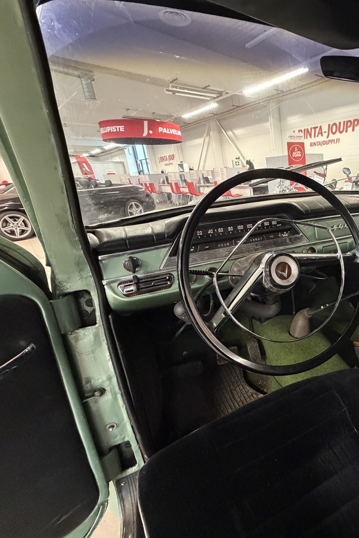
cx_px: 335
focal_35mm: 20
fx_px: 299
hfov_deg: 52.8
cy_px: 271
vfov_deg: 84.0
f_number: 2.2
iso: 800
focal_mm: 2.22
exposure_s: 1/50
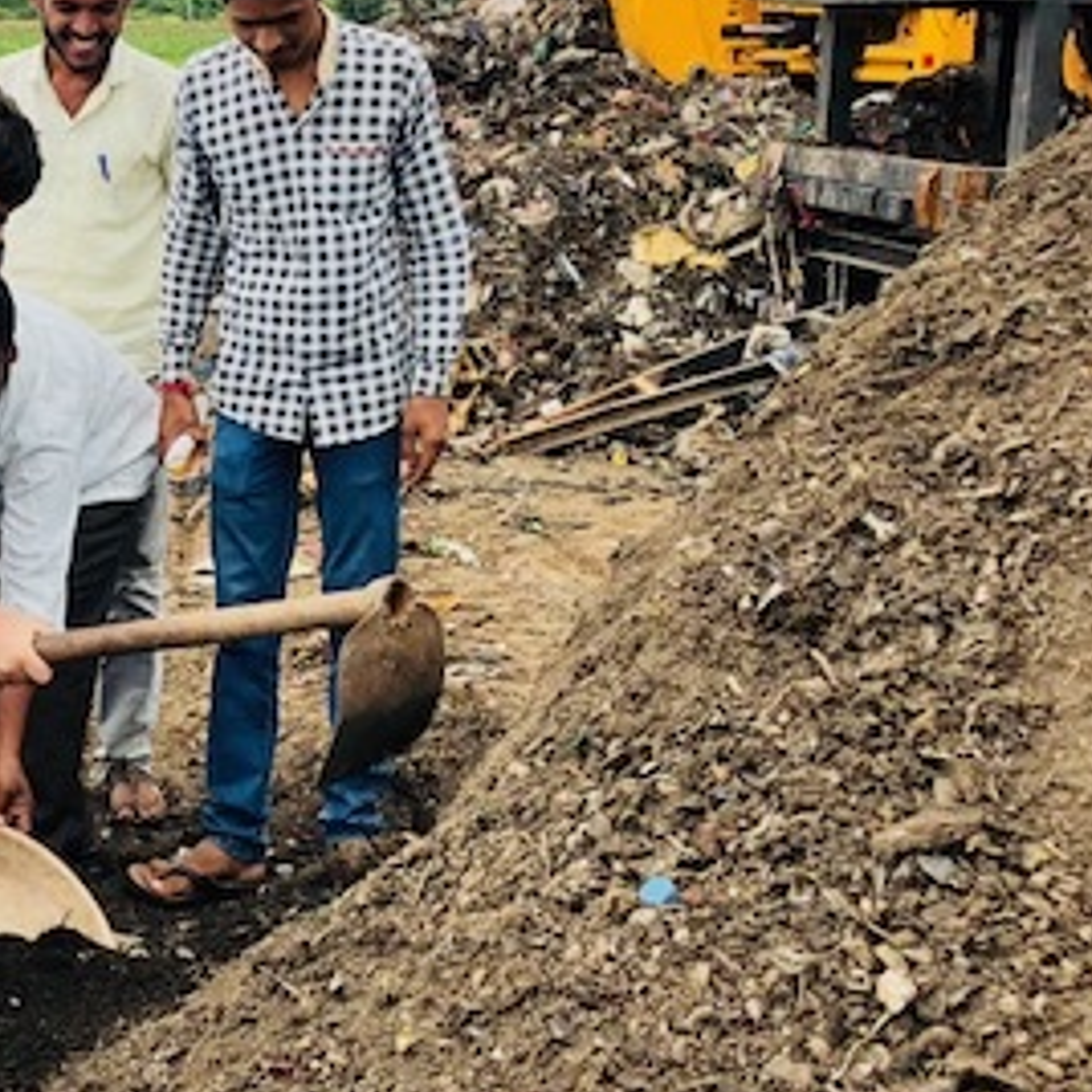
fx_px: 2106
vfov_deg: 29.0
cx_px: 20
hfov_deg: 27.5
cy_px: 465
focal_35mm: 59
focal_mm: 3.99
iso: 20
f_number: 1.8
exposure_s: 1/1656
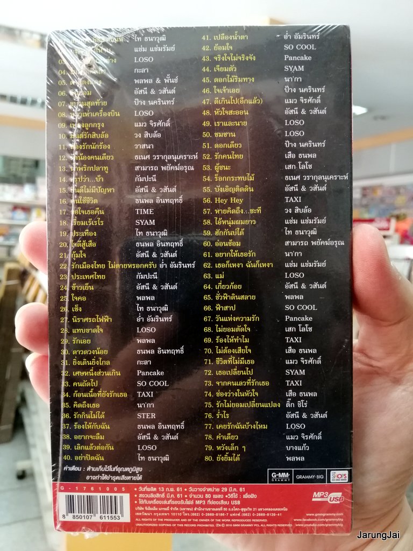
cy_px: 276
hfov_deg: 53.1
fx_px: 414
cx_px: 206
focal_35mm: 26
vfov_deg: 67.3
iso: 500
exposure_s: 1/25
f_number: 2.2
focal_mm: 3.81
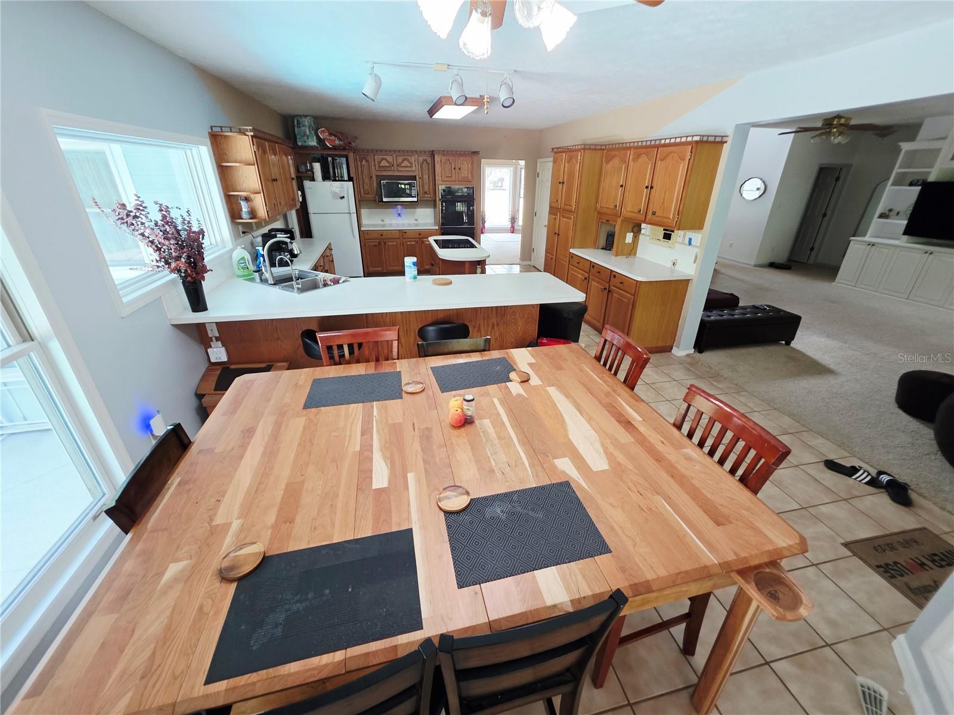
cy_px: 358
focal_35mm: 13
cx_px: 477
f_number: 1.9
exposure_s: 1/60
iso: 250
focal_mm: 2.2
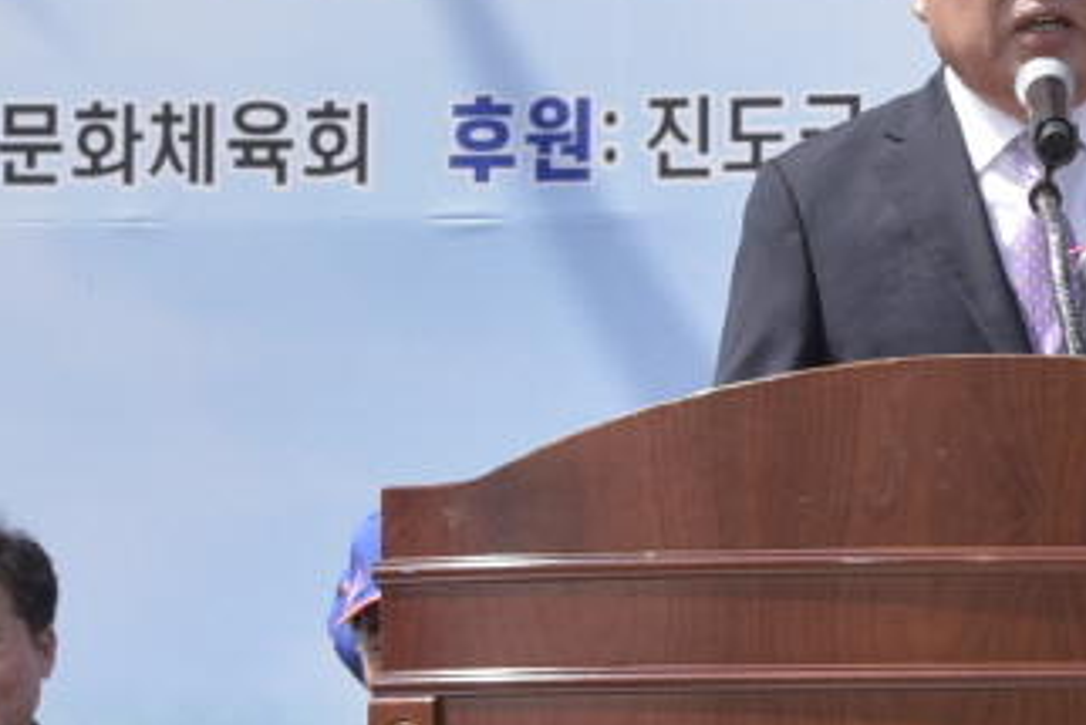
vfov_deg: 4.5
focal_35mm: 308
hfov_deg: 6.7
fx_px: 9295
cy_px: 223
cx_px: 1046
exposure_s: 1/200
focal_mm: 48
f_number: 7.1
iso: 100
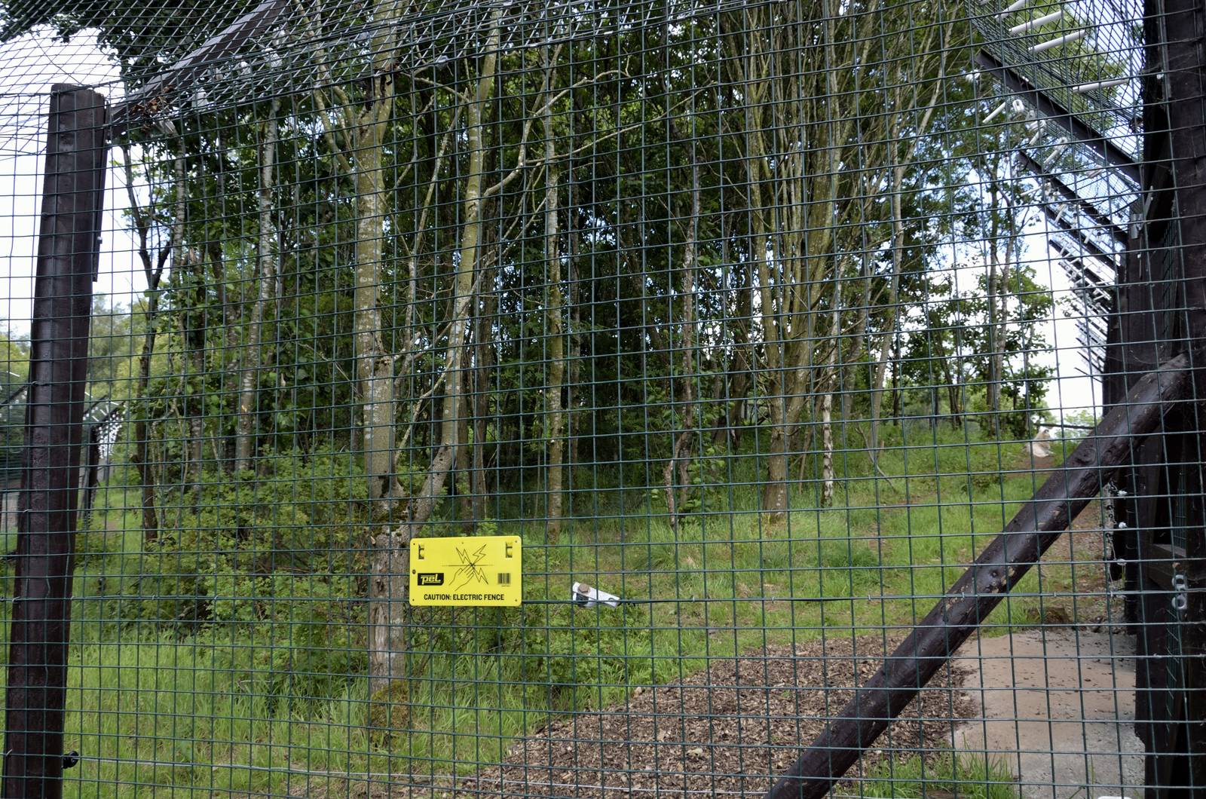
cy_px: 400
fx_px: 903
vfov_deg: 47.7
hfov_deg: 67.5
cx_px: 603
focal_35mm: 27
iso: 200
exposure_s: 1/160
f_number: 6.3
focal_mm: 18
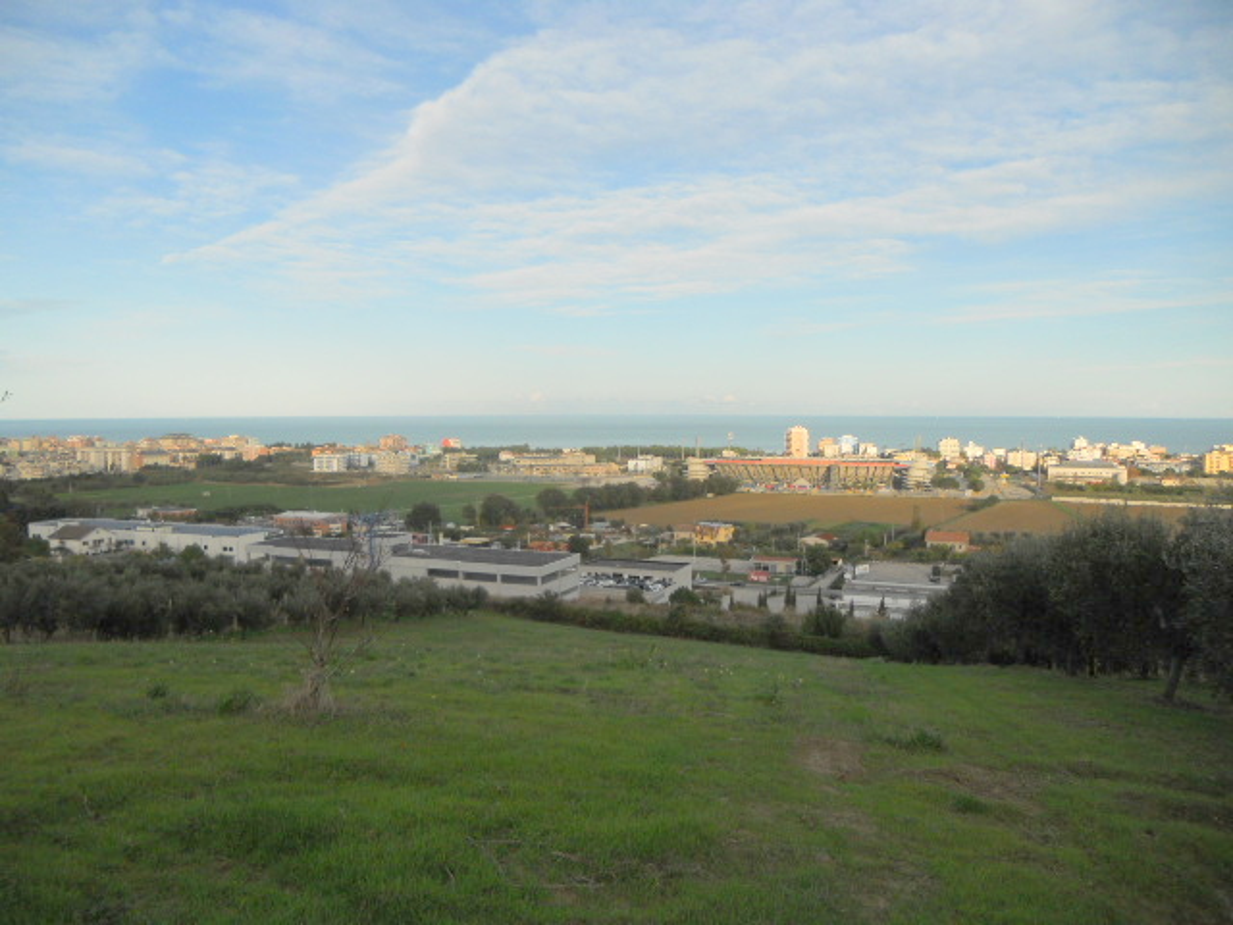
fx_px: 962
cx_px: 616
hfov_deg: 65.3
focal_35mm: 27
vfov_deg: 51.4
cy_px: 462
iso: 80
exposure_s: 1/800
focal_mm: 4.9
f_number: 3.2
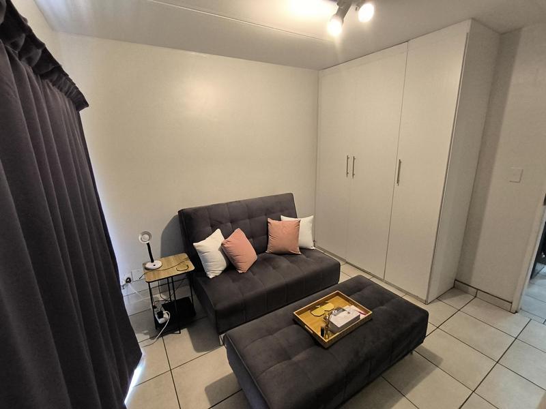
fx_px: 252
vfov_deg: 78.1
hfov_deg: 94.5
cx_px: 273
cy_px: 204
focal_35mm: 16
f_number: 2.2
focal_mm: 1.65
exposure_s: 1/33.3
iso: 400
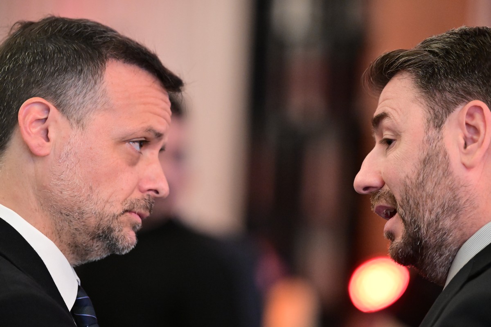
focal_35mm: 200
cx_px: 246
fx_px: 2728
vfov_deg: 6.9
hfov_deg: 10.3
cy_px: 164
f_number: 4
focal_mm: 200
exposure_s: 1/160
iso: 8000
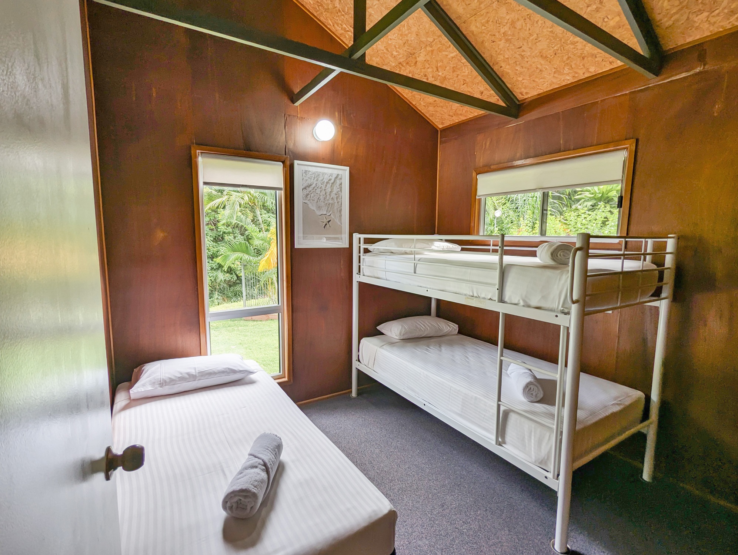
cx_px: 369
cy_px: 278
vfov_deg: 78.2
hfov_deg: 94.4
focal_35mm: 16
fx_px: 342
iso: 51
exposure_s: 1/95.9
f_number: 2.2
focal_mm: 2.35
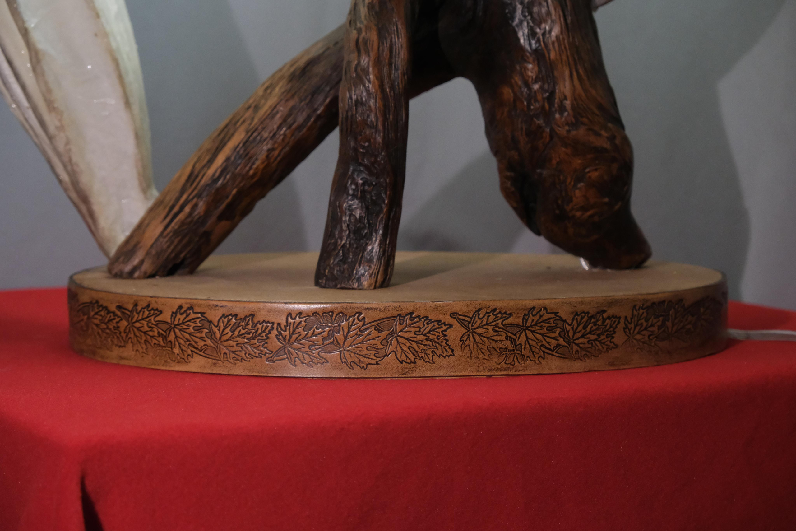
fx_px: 1835
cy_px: 266
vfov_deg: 16.5
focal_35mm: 83
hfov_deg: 24.5
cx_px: 398
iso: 4000
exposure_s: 1/64
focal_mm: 55
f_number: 5.6
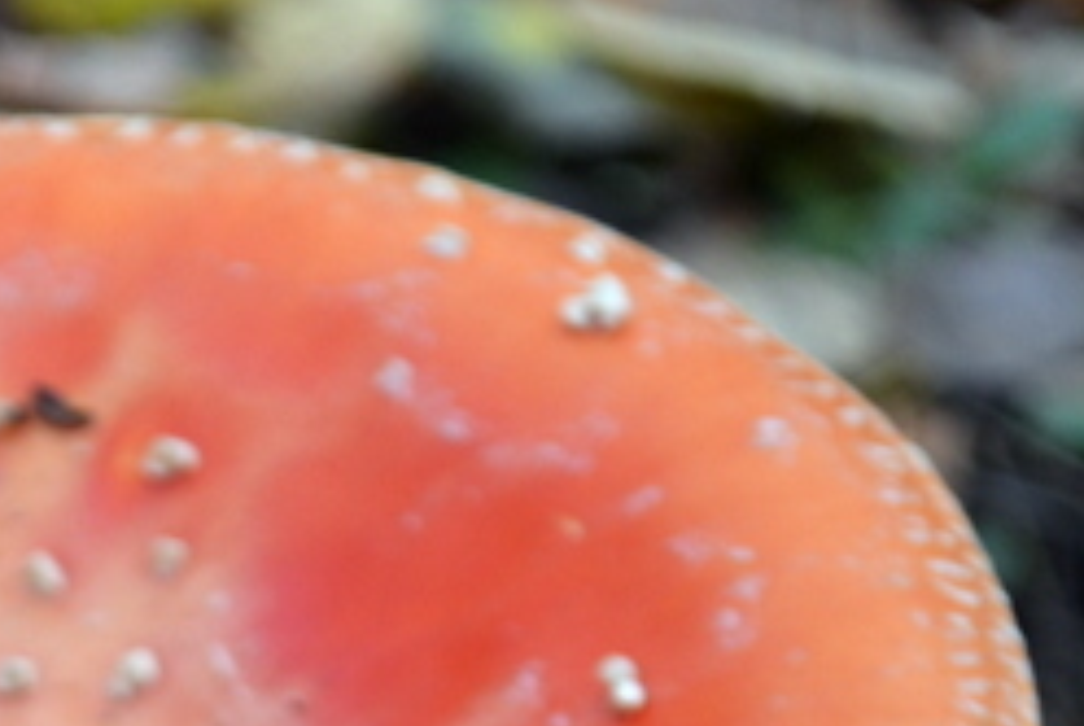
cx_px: -393
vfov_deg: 5.1
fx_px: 8007
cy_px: 1128
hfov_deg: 7.6
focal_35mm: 266
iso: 400
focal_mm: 55
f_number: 6.3
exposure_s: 1/60
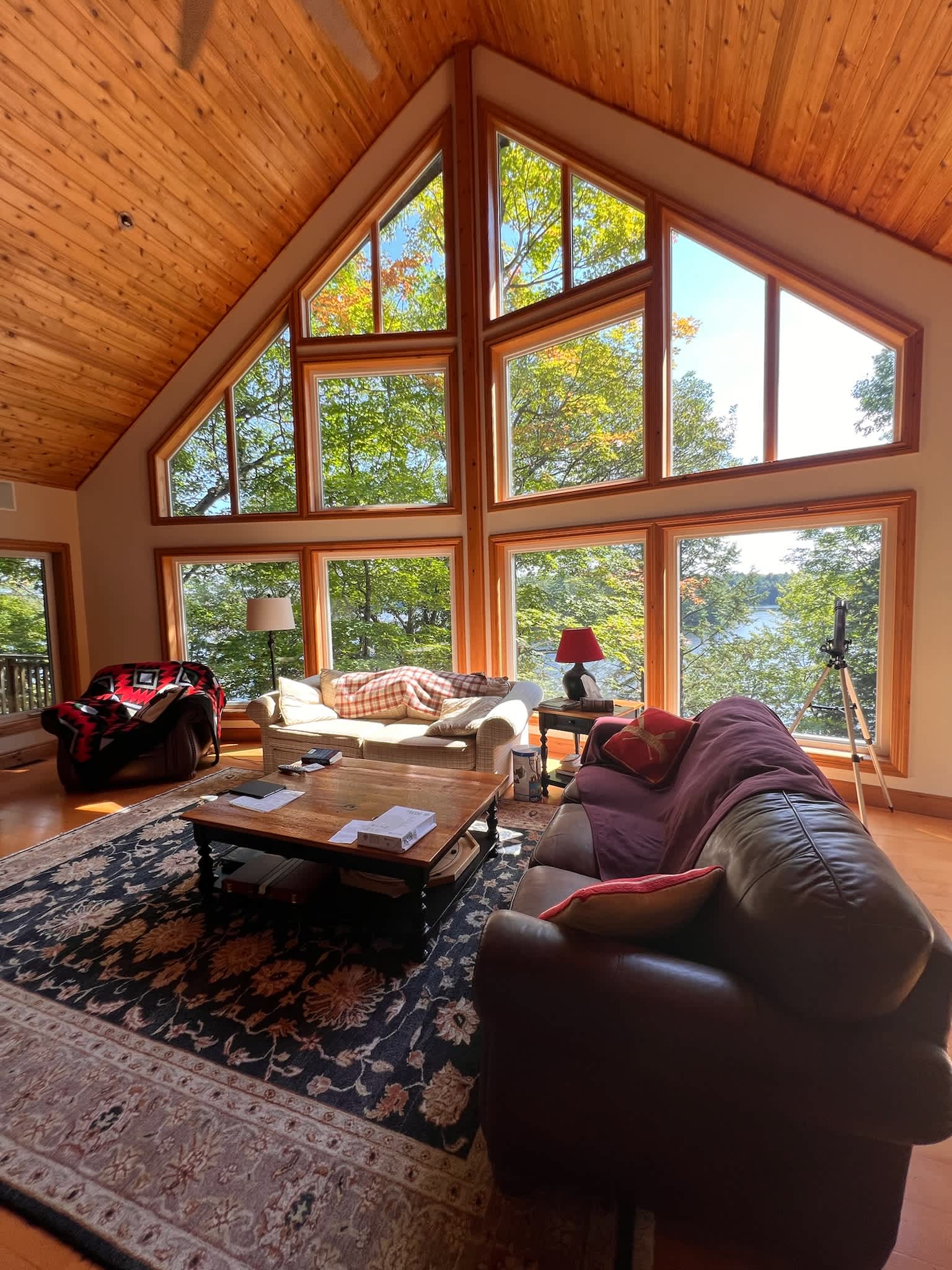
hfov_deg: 89.9
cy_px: 635
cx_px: 476
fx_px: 477
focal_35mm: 13
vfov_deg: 106.2
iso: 32
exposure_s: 1/147
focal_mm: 1.6
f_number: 1.8
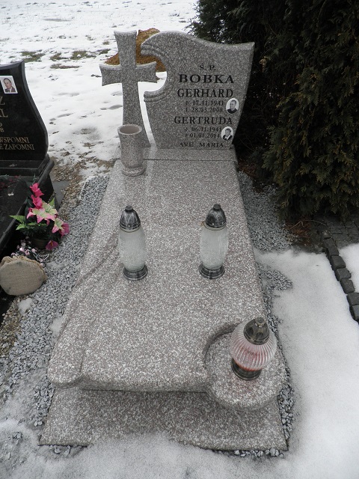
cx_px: 180
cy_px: 240
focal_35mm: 24
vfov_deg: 71.6
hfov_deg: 56.8
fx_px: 332
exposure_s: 1/80
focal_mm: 4.3
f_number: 3.3
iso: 64
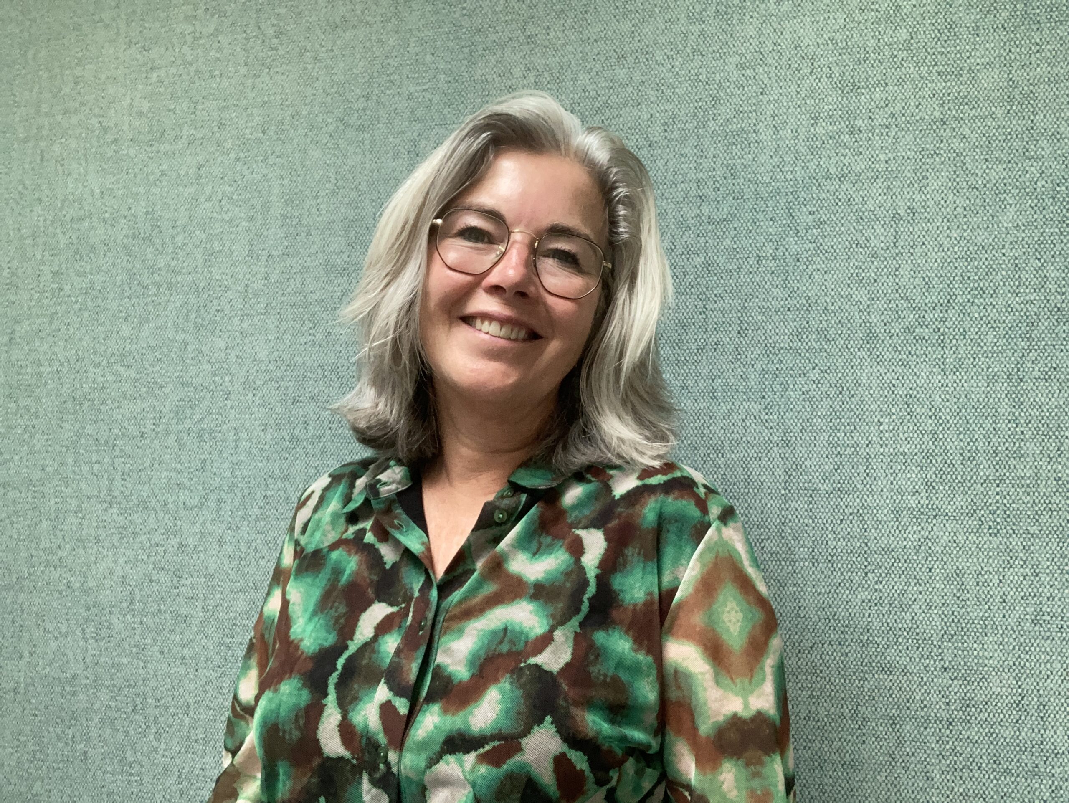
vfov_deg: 44.2
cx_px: 534
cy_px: 402
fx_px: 989
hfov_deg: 56.8
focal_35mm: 32
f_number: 2.2
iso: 200
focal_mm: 2.87
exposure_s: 1/60
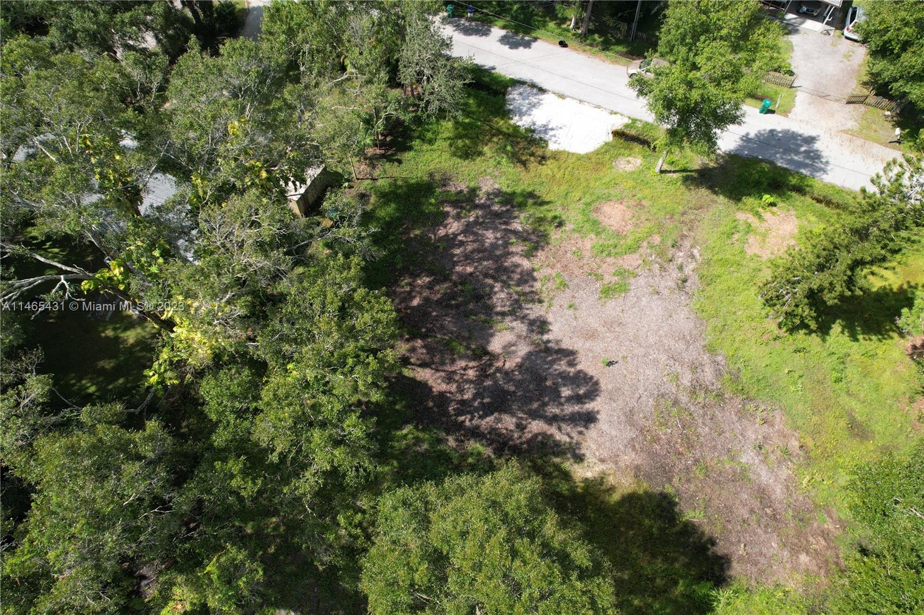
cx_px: 462
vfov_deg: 57.2
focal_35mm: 22
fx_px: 565
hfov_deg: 78.6
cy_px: 308
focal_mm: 8.38
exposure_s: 1/60
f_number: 2.8
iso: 100
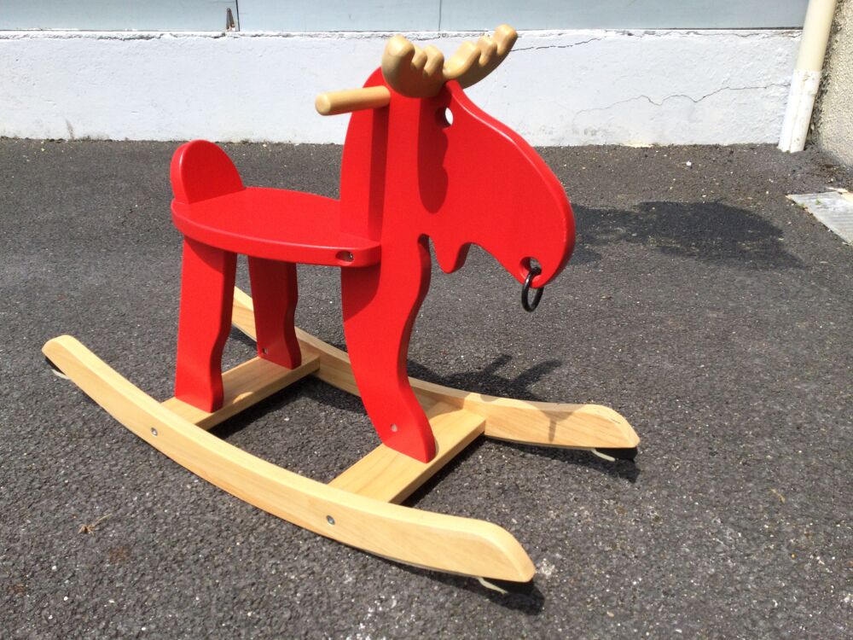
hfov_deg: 58.4
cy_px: 320
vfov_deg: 45.4
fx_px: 764
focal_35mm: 31
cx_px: 426
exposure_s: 1/1812
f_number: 2.4
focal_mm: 3.3
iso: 25
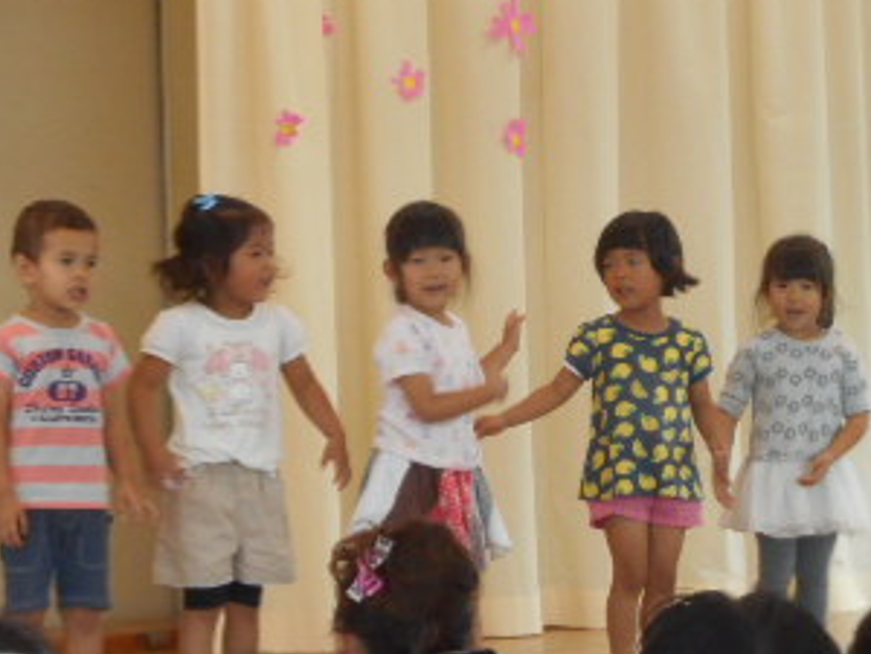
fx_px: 4127
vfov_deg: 9.0
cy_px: 212
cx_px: 136
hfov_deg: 12.0
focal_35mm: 164
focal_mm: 13.8
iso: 400
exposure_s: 1/60
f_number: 5.5
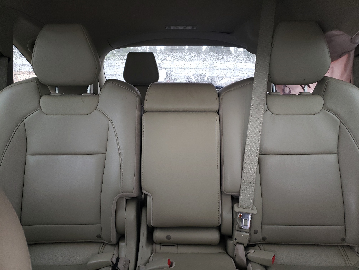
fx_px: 270
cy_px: 135
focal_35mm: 26
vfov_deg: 53.1
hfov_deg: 67.3
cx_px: 180
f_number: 1.5
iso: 89
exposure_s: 1/50
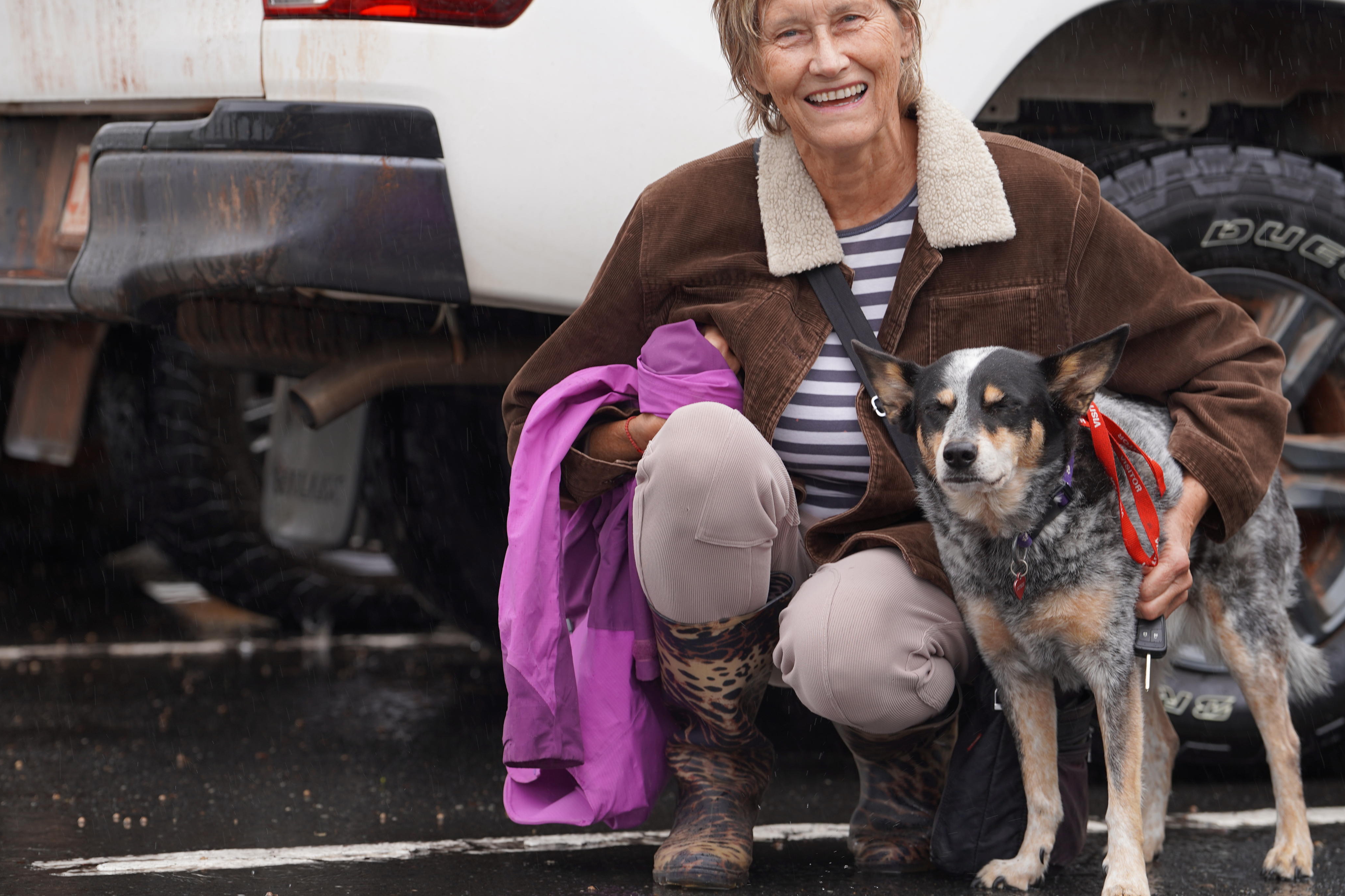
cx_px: 625
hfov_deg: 13.8
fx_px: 5566
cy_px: 398
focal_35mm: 149
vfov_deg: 9.2
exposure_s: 1/160
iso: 100
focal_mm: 122
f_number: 4
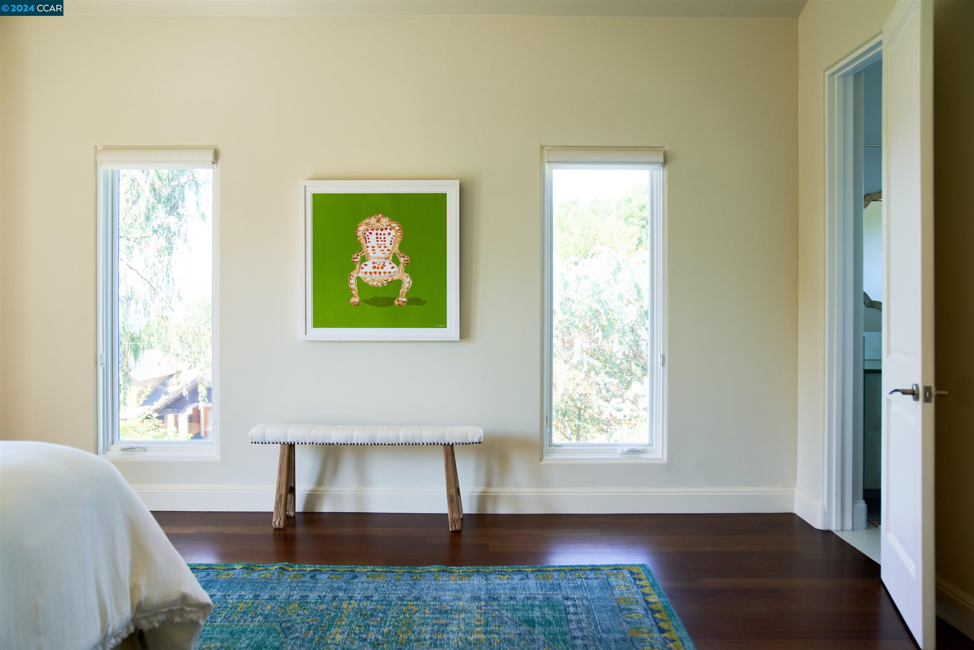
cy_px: 325
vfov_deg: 45.0
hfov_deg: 63.7
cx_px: 487
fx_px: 785
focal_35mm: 29
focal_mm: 29
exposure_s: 1/80
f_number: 2.8
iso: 100
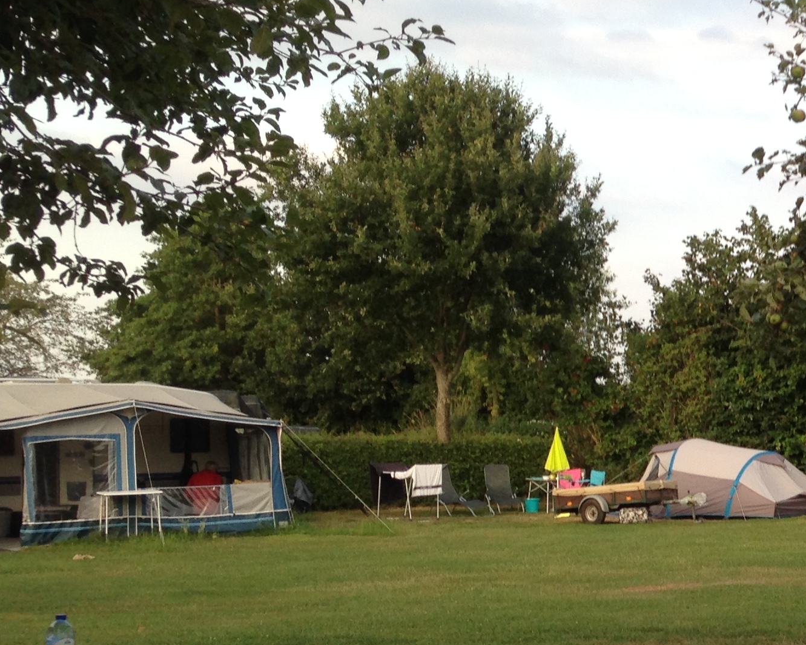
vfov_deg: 19.4
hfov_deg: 22.4
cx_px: 949
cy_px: 414
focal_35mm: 79
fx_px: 1885
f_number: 2.4
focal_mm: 4.12
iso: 50
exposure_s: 1/199
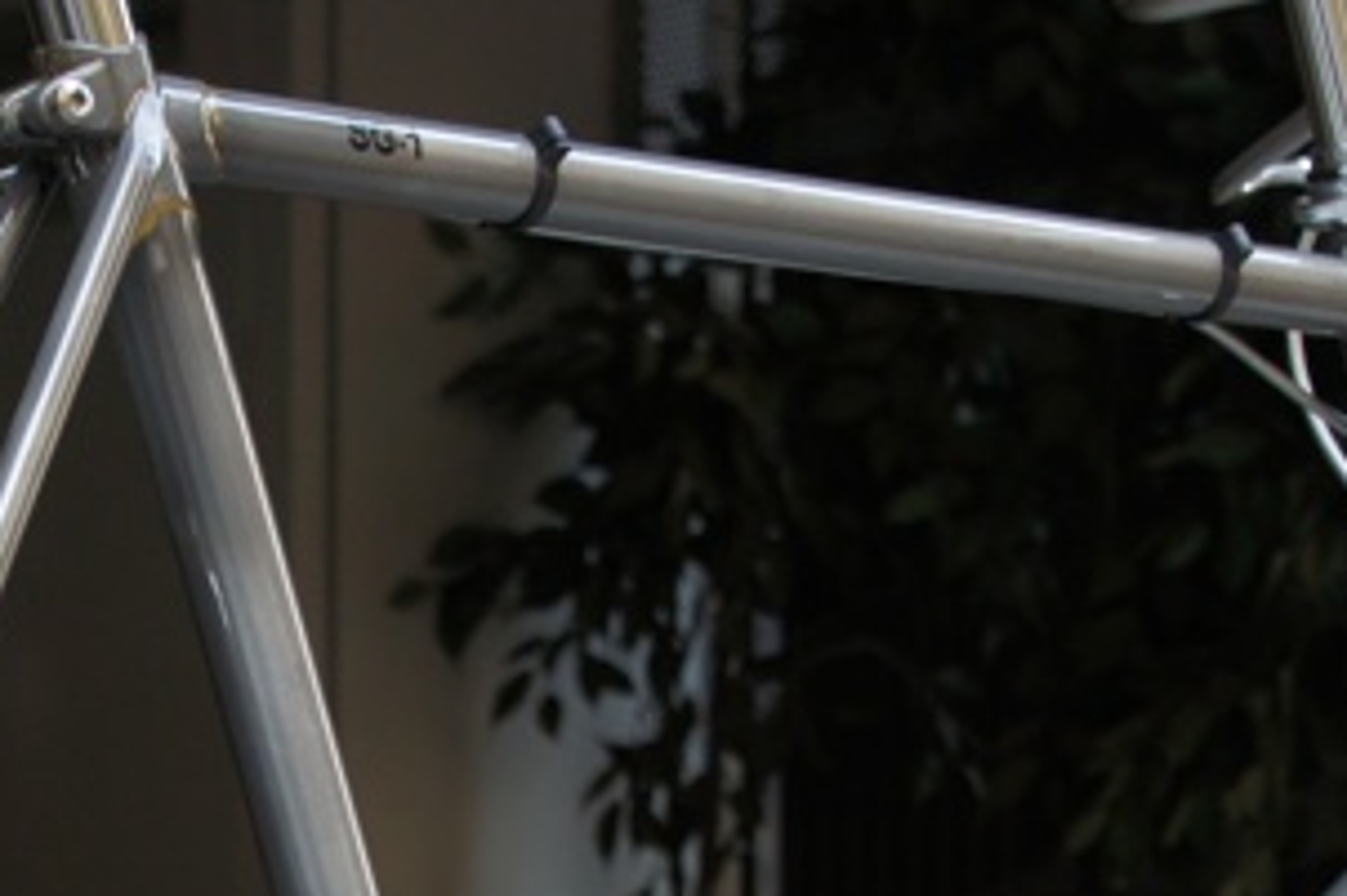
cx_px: 272
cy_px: 1172
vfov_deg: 9.4
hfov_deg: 14.3
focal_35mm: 143
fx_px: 5347
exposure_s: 1/80
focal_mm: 24
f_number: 4
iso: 200
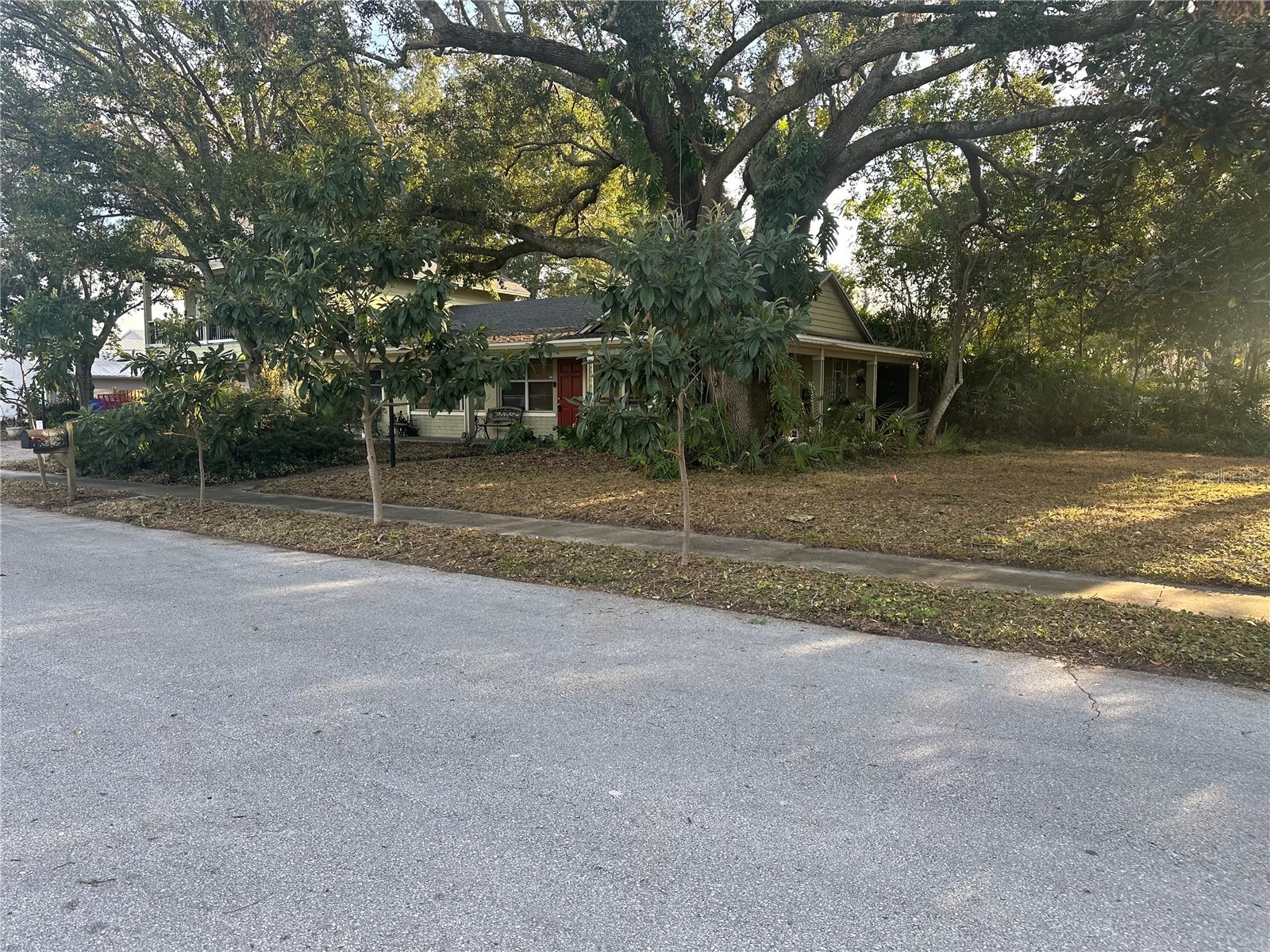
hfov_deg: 71.6
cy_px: 476
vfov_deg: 56.8
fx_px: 881
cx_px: 635
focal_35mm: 24
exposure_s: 1/424
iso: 80
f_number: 1.78
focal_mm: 6.86
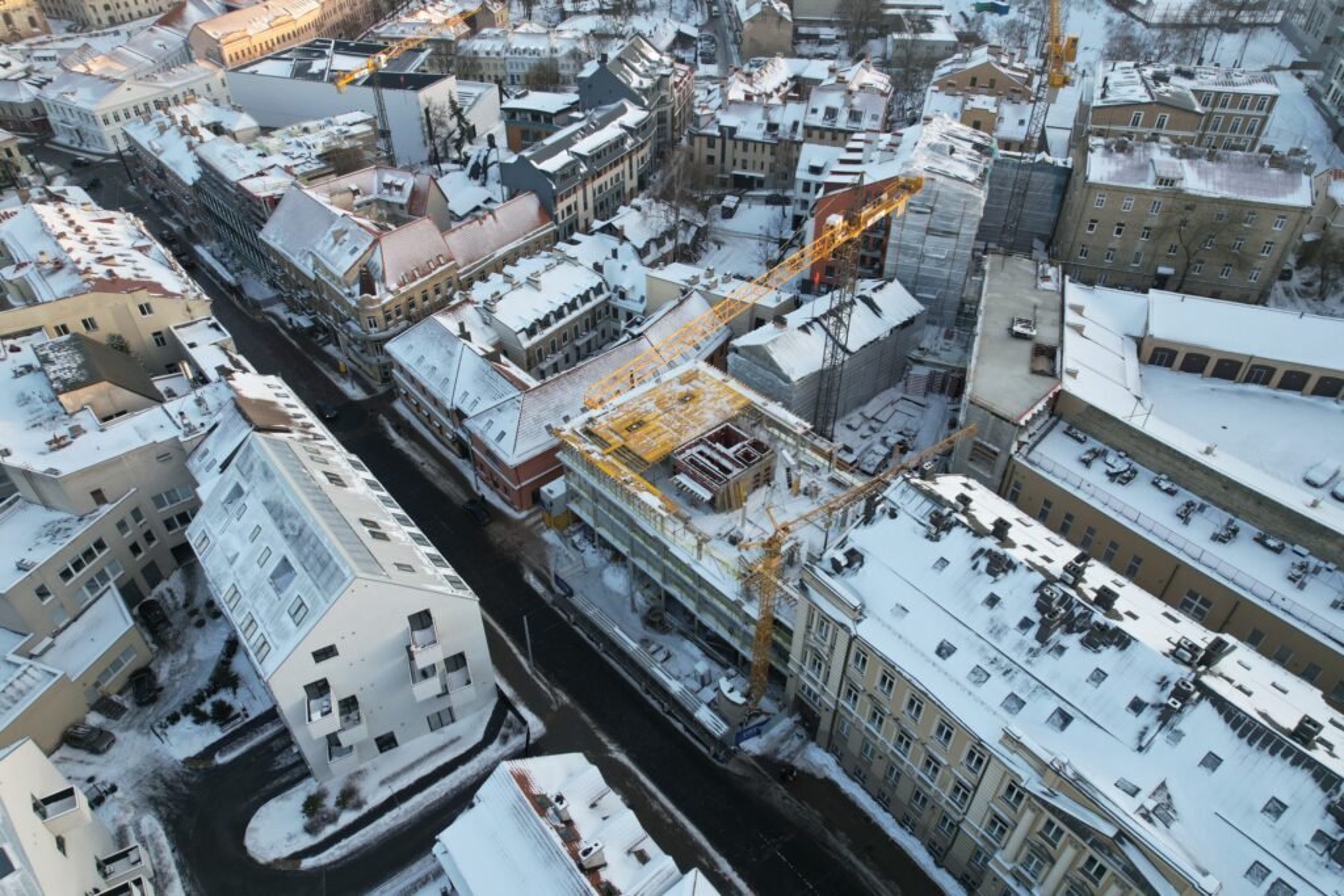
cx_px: 672
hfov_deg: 78.6
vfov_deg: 57.2
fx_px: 821
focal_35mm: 22
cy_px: 448
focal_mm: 8.38
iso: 100
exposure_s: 1/250
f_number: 2.8
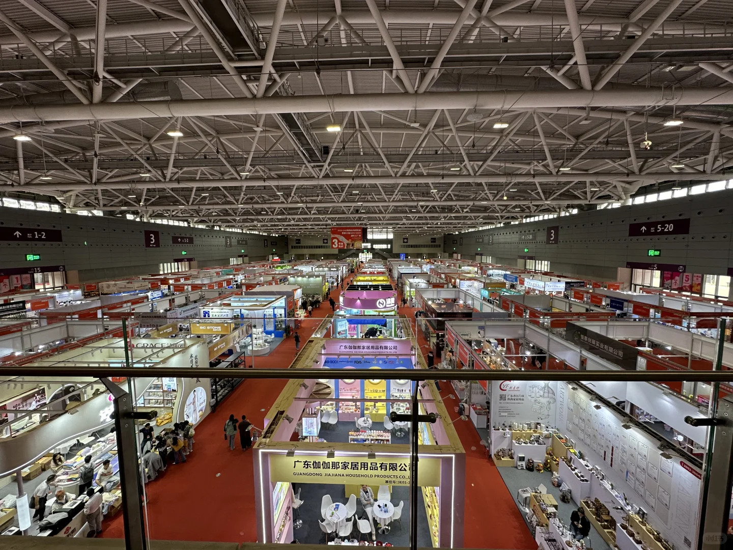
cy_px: 275
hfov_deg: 102.1
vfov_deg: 85.7
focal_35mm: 14
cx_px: 366
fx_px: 296
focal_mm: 2.22
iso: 100
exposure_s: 1/100
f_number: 2.2
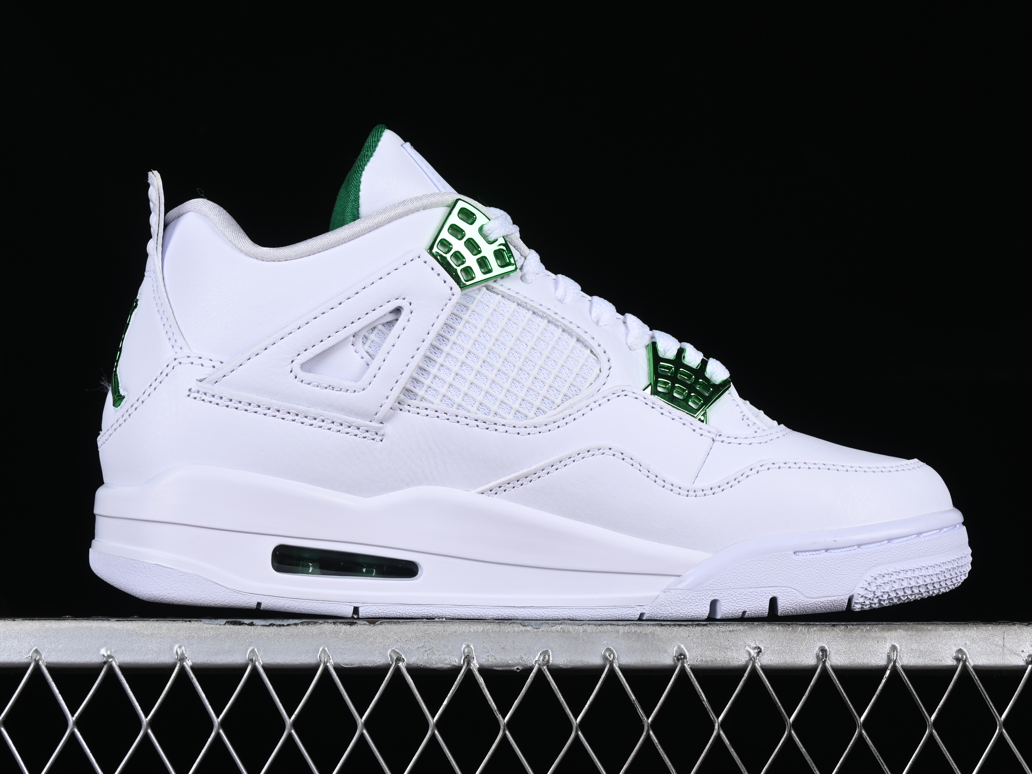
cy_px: 389
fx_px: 2445
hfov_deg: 23.8
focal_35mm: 82
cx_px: 534
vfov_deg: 18.0
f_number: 9
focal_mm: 50
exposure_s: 1/80
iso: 160
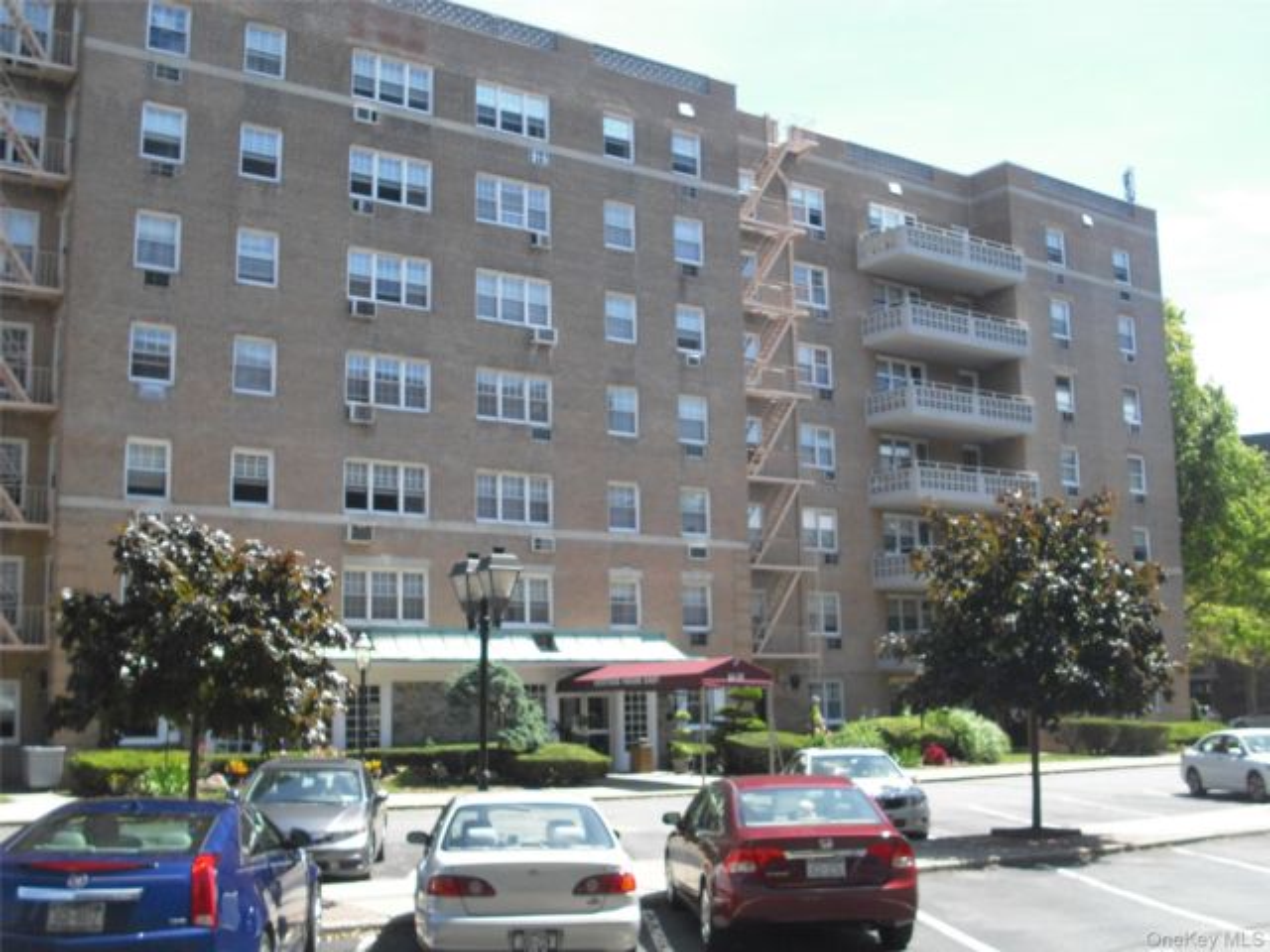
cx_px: 635
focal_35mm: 38
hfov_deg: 49.0
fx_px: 1394
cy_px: 476
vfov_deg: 37.7
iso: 64
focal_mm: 6.2
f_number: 5.6
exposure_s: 1/80
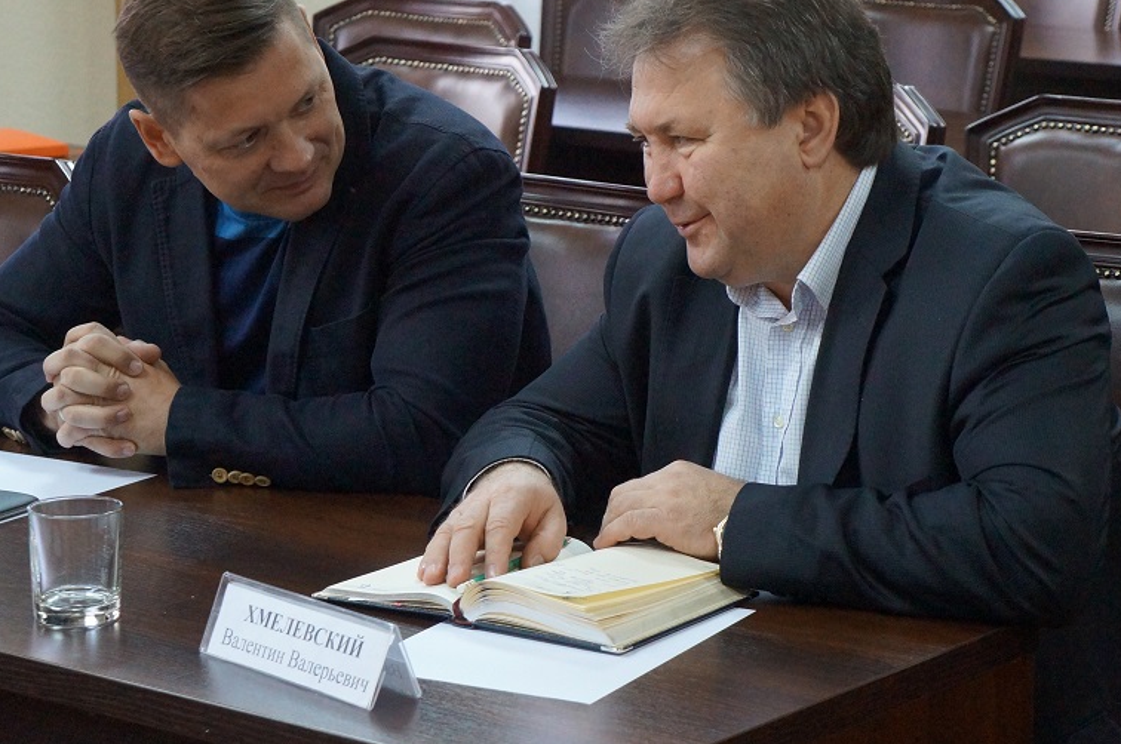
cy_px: 290
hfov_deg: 18.3
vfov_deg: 12.2
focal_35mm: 112
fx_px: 3473
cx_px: 566
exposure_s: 1/160
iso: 3200
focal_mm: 55
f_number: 5.6
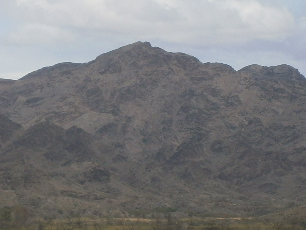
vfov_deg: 4.4
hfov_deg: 5.8
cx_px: 2
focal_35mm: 341
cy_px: 212
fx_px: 3015
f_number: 5.4
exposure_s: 1/640
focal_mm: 17.8
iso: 80
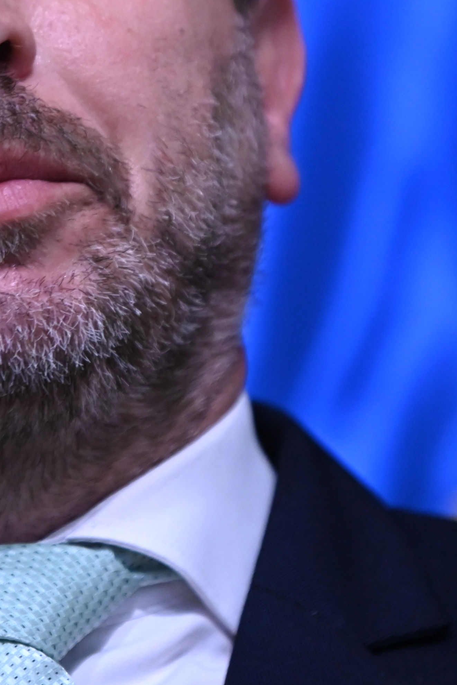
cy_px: 97
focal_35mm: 612
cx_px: -1
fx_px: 11651
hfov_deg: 2.2
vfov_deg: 3.4
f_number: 3.2
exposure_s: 1/125
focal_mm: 200
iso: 2000
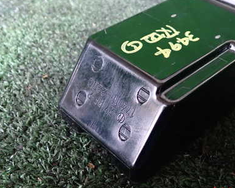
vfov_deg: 32.5
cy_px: 63
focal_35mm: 46
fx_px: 320
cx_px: 168
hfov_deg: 39.5
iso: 800
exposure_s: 1/25
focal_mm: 5.4
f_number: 2.3
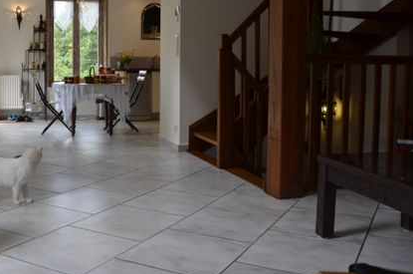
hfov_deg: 49.3
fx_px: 447
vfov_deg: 33.9
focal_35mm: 39
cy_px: 100
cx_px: 166
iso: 360
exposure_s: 1/125
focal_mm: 18
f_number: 5.6
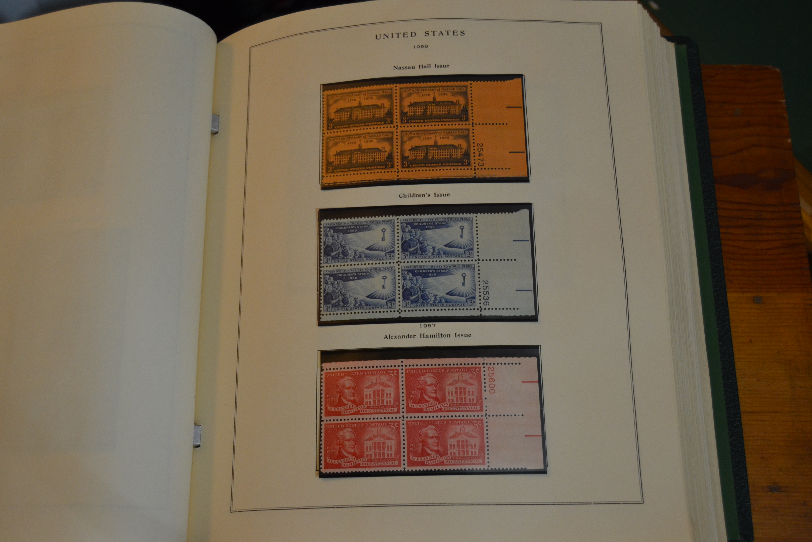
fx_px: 947
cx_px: 380
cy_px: 283
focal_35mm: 42
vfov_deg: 31.9
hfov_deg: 46.4
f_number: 4
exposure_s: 1/60
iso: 900
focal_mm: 26
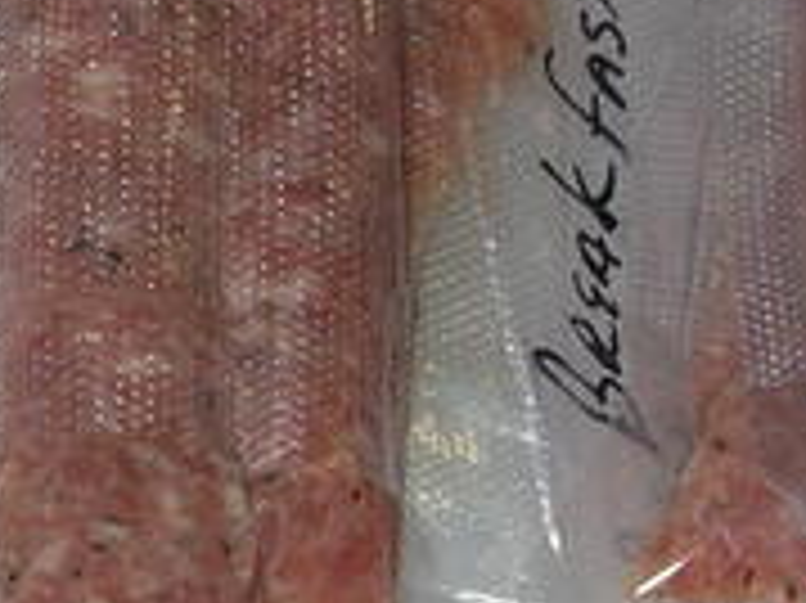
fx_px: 4212
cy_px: 326
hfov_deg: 10.8
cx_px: -18
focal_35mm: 181
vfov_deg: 8.2
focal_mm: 6
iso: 50
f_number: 2.7
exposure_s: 1/60.1
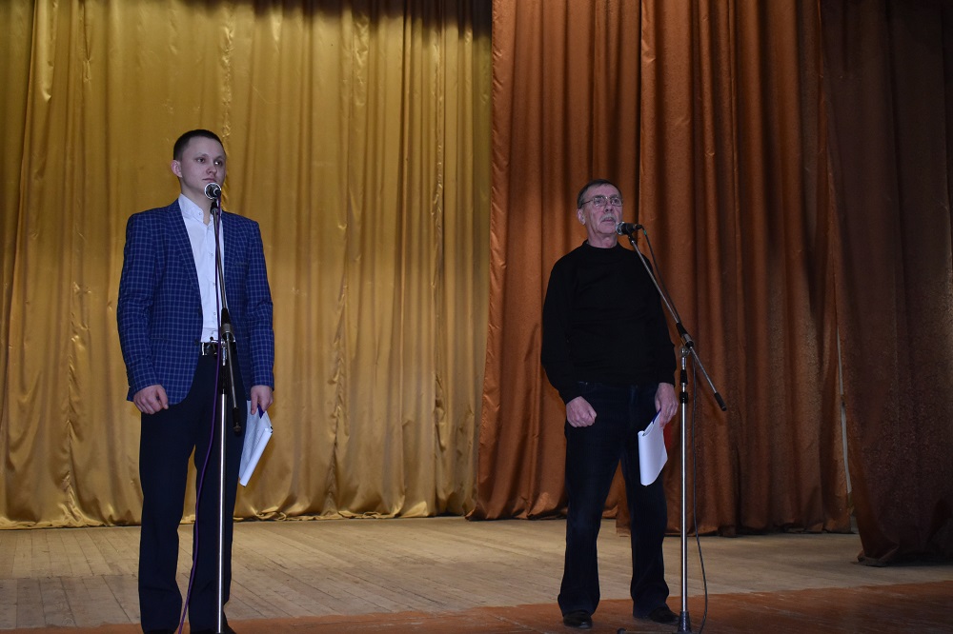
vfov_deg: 29.8
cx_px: 476
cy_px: 317
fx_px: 1191
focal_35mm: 45
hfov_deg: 43.6
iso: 1800
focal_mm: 30
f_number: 4.2
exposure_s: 1/60
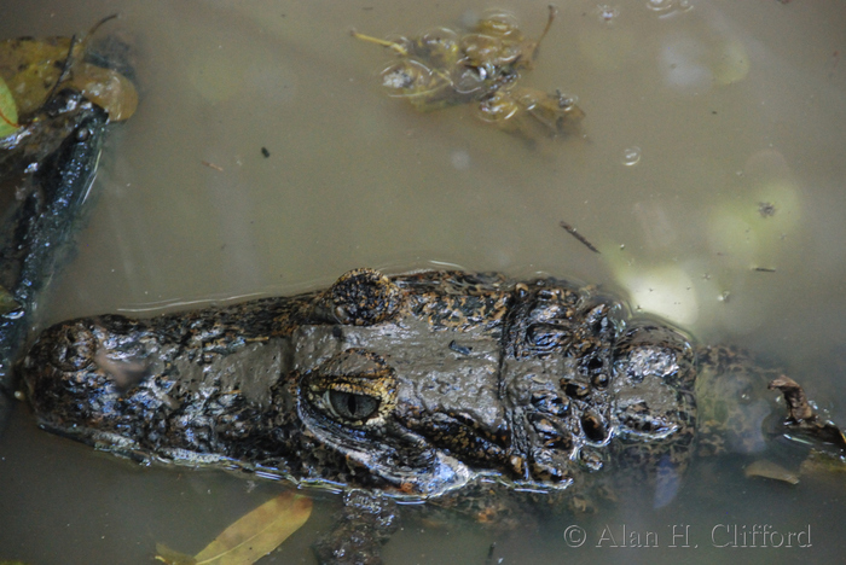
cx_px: 423
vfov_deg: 4.6
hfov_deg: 6.9
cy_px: 282
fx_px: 7056
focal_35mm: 300
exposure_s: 1/15
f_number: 5.6
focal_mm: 200
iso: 1600
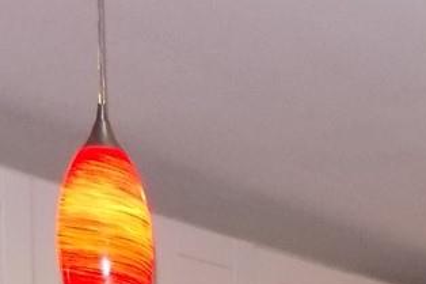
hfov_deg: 15.8
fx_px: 1443
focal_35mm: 122
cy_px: 716
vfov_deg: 9.7
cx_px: 575
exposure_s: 1/30
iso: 200
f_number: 3.1
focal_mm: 4
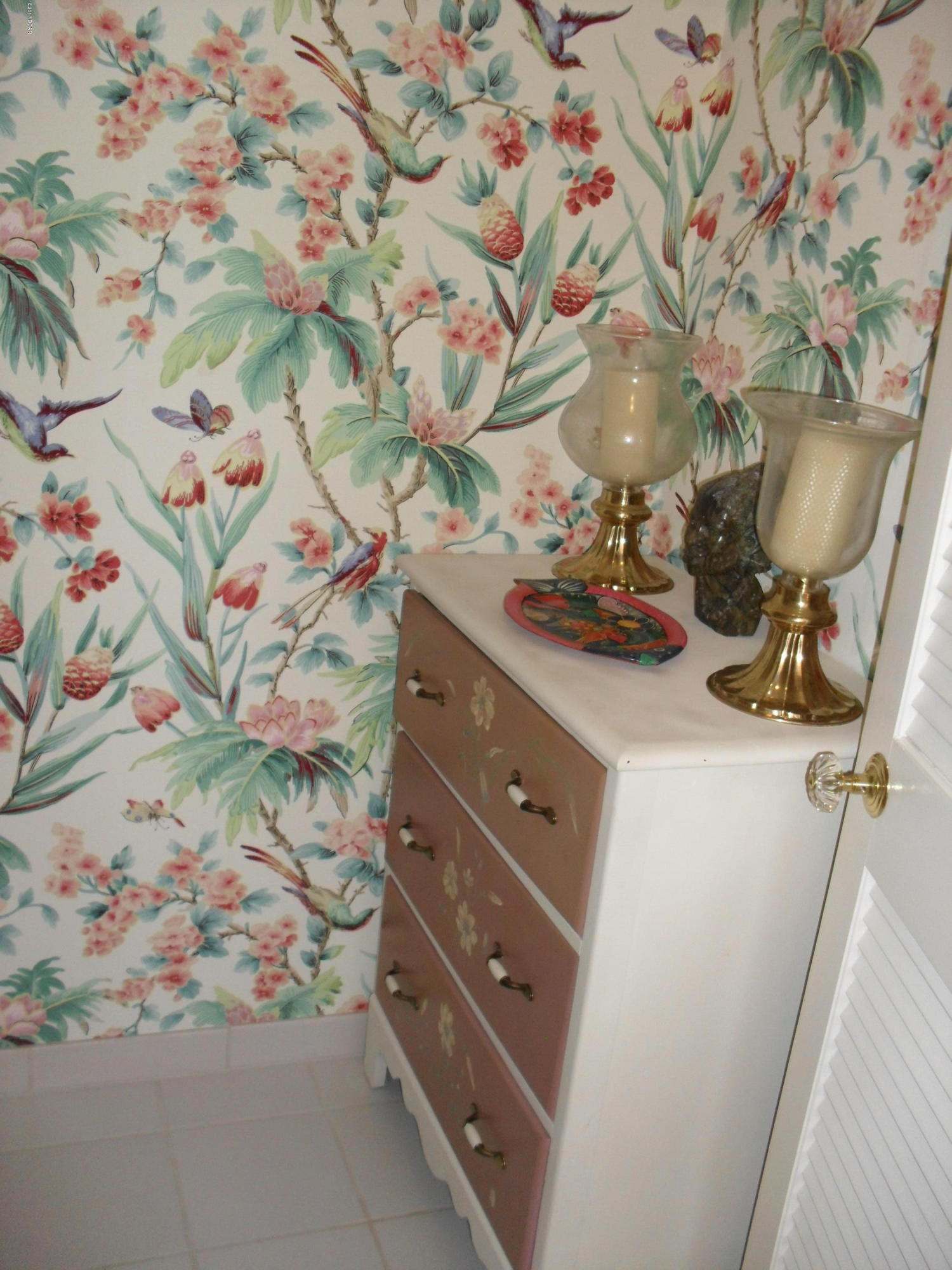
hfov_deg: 40.7
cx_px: 476
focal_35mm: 35
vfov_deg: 52.6
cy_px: 635
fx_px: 1283
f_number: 3.2
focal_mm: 6.3
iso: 200
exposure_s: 1/45
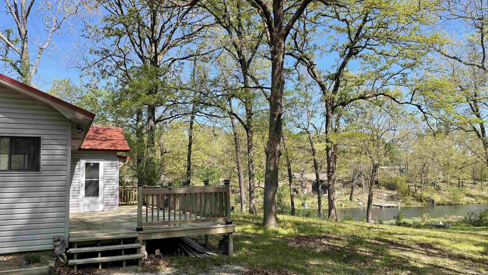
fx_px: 375
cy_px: 148
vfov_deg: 40.2
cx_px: 243
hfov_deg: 66.1
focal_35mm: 29
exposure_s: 1/1401
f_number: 1.6
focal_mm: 4.2
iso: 32
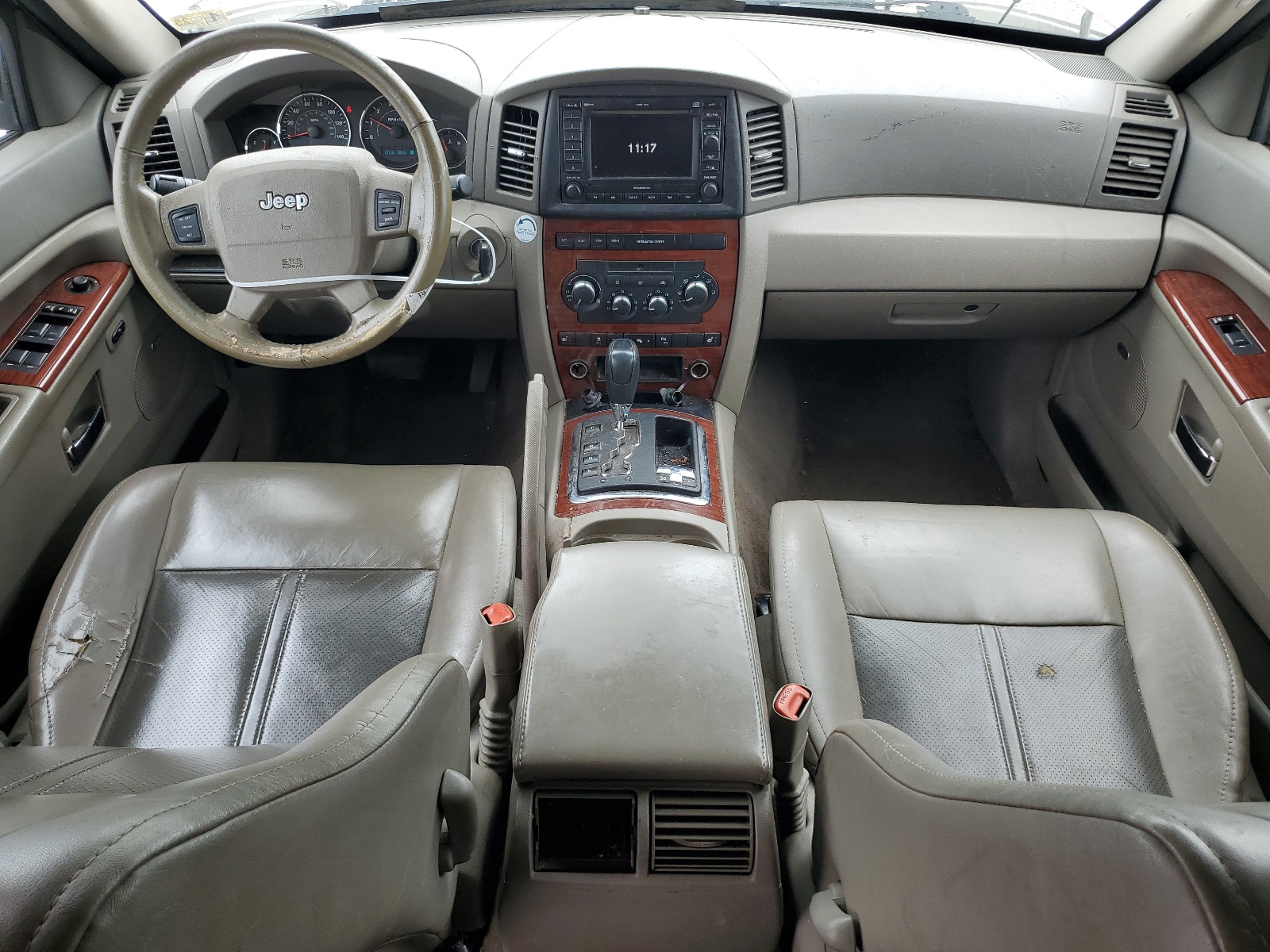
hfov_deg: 67.3
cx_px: 635
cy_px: 476
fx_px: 954
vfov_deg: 53.1
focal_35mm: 26
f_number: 1.5
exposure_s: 1/222
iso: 50
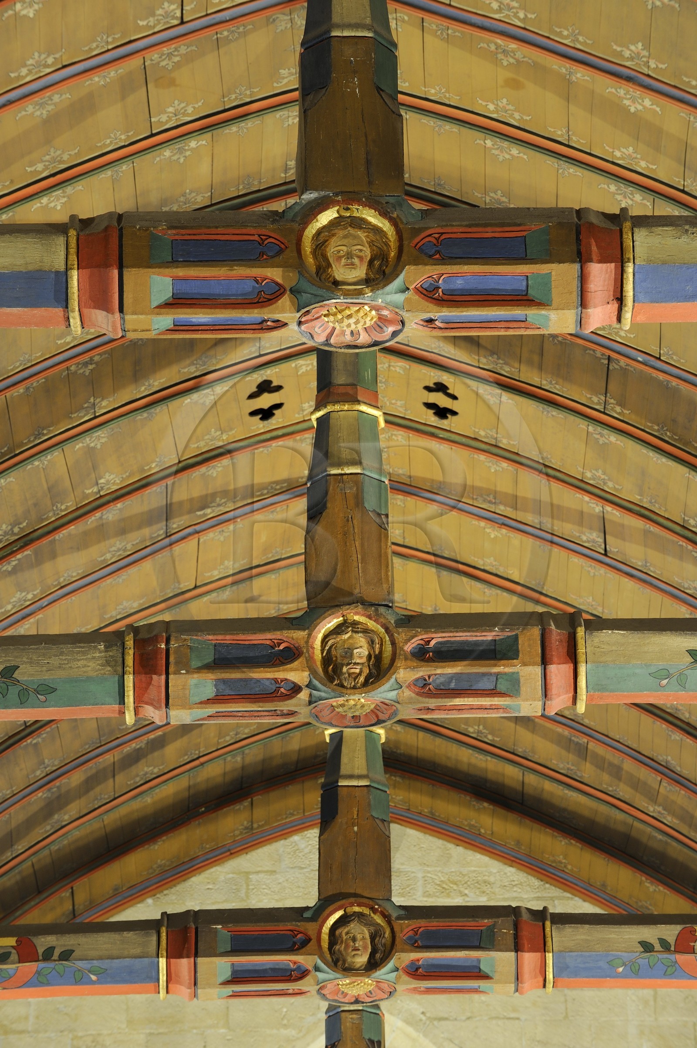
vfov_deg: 12.8
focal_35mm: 160
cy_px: 524
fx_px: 4653
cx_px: 348
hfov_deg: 8.6
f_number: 10
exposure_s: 3
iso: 200
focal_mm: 160
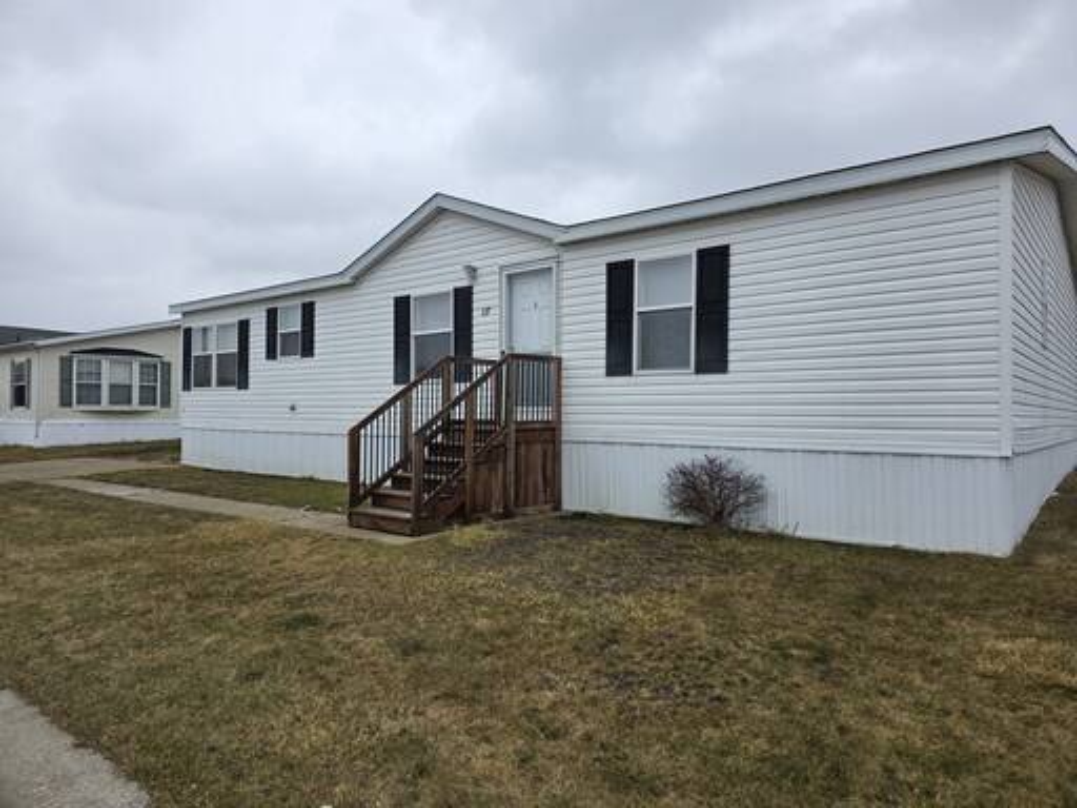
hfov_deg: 73.9
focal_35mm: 23
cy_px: 404
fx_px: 716
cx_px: 538
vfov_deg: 58.9
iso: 25
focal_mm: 6.3
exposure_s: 1/359
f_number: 1.7
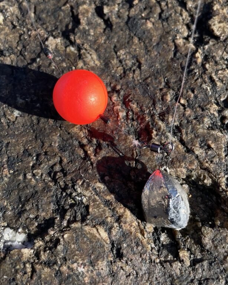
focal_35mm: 34
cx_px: 125
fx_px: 287
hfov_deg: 43.3
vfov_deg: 52.8
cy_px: 143
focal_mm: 4.2
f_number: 1.6
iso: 32
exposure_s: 1/1221
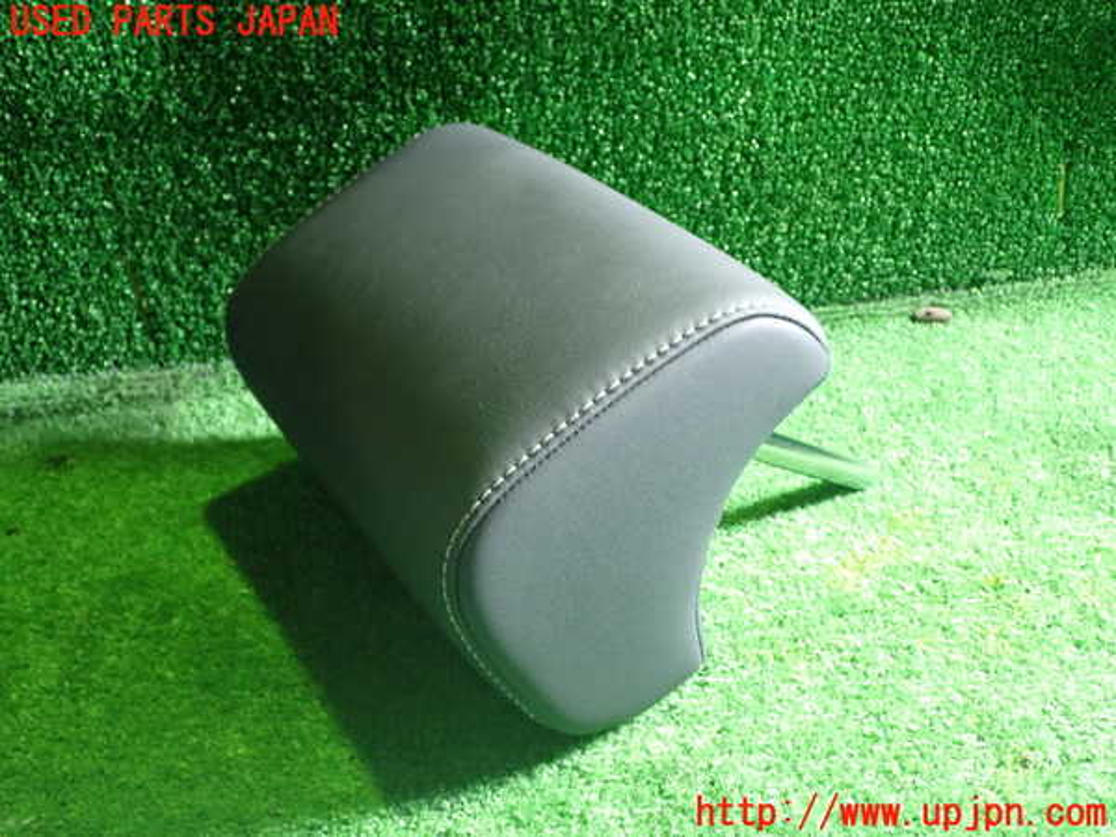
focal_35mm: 38
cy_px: 418
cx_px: 558
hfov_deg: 49.0
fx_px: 1225
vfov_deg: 37.7
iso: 800
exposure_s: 1/30
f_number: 2.7
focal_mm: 6.83
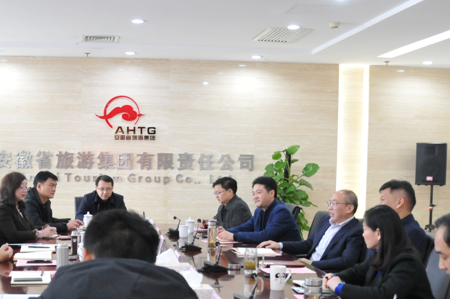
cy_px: 211
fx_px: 687
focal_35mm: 55
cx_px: 153
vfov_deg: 24.4
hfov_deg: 35.9
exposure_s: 1/50
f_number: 4
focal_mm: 18
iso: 1600
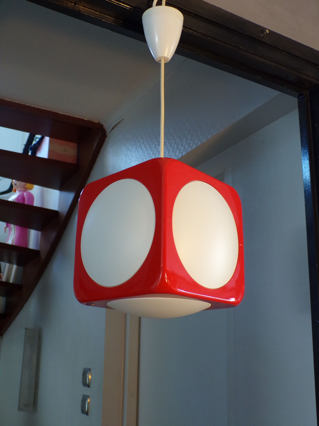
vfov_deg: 50.1
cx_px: 160
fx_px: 455
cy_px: 213
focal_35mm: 37
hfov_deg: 38.7
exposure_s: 1/20
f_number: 3.3
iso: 200
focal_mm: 6.6
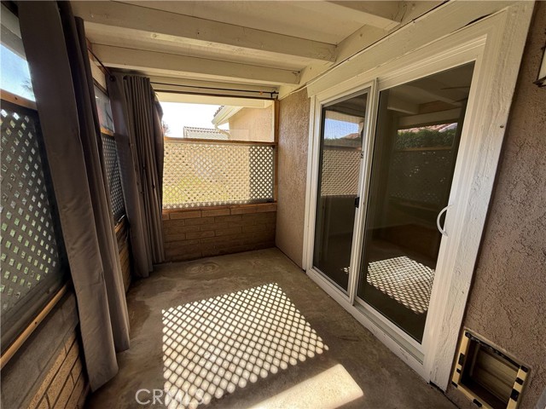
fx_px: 221
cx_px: 273
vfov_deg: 85.7
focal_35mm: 14
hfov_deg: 102.1
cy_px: 204
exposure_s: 1/99
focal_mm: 2.22
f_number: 2.2
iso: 50
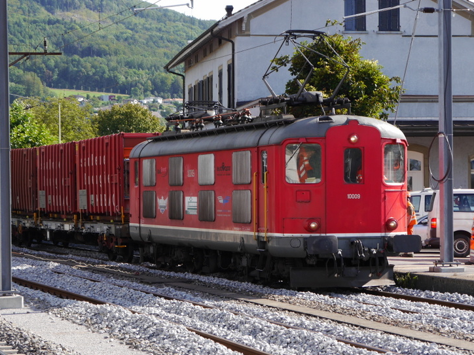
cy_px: 184
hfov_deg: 17.0
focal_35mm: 116
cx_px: 268
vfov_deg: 12.8
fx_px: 1588
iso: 160
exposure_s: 1/200
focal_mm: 42
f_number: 7.1
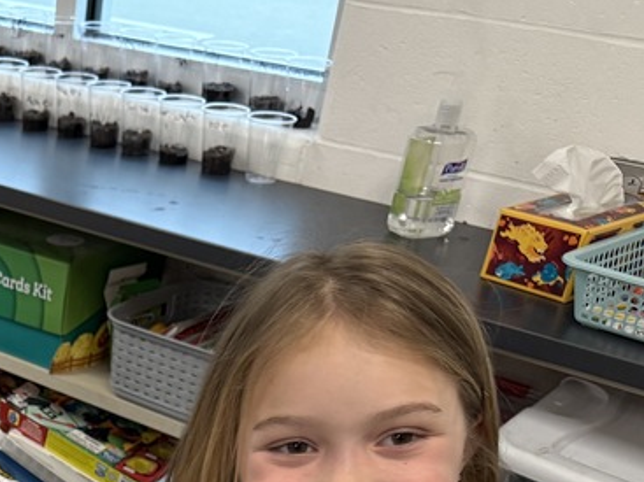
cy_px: 638
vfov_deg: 20.0
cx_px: -140
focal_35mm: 67
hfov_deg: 25.8
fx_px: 1246
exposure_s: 1/60
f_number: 1.78
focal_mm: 6.76
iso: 250
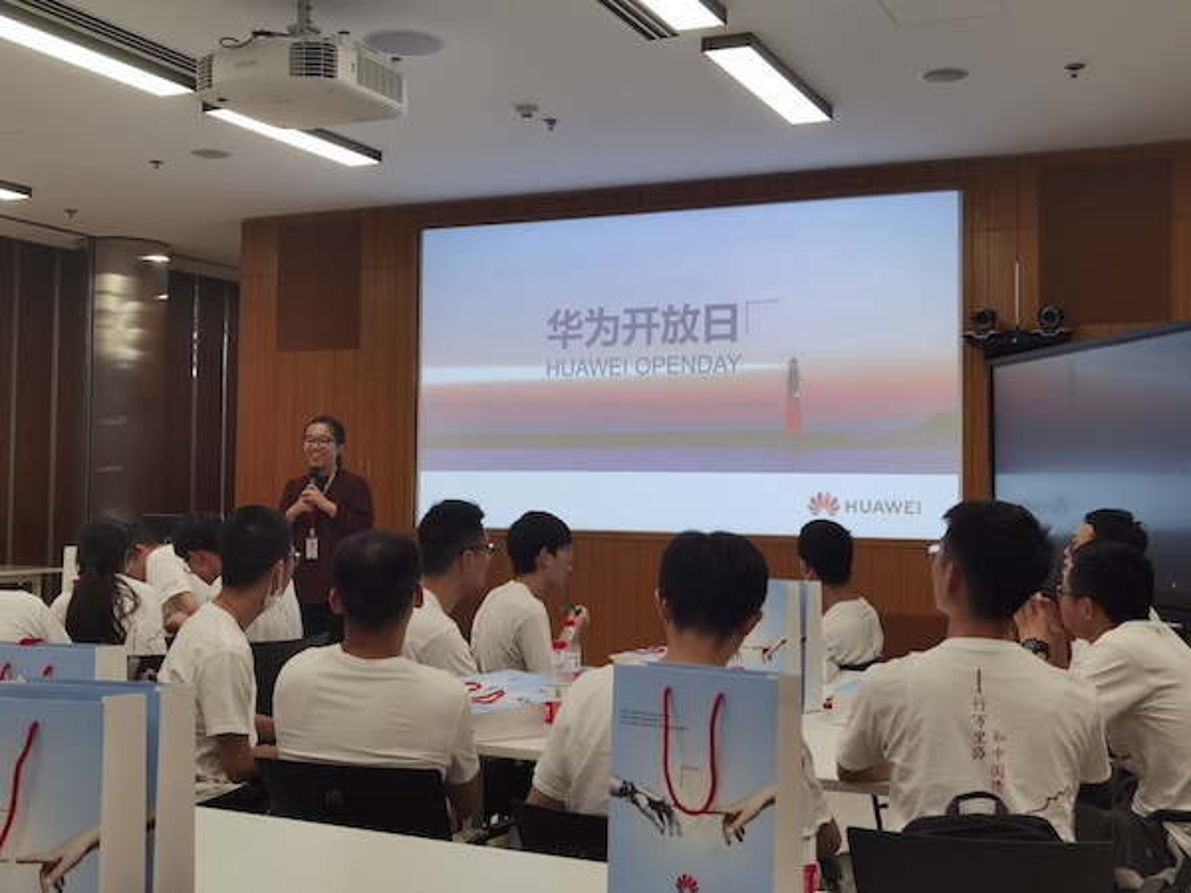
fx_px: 1445
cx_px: 596
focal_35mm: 42
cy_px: 446
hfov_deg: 44.8
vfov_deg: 34.3
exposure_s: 1/120
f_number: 1.9
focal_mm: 6.71
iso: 64
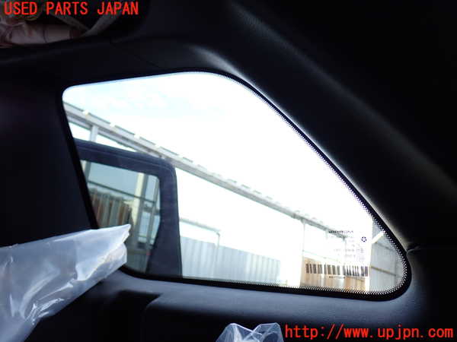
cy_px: 171
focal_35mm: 36
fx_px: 475
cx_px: 228
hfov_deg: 51.4
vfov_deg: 39.7
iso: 125
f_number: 2.5
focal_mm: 6.37
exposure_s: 1/80
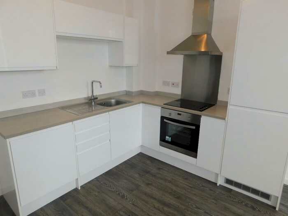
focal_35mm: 23
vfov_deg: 58.9
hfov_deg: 73.9
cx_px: 144
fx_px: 191
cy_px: 108
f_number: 3
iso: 125
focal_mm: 4
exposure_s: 1/100
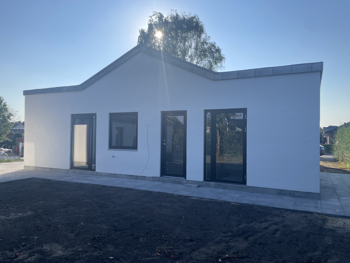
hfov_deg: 67.3
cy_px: 132
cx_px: 175
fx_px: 263
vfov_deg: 53.1
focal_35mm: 26
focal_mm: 4.2
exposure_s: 1/3125
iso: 32
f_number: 1.6
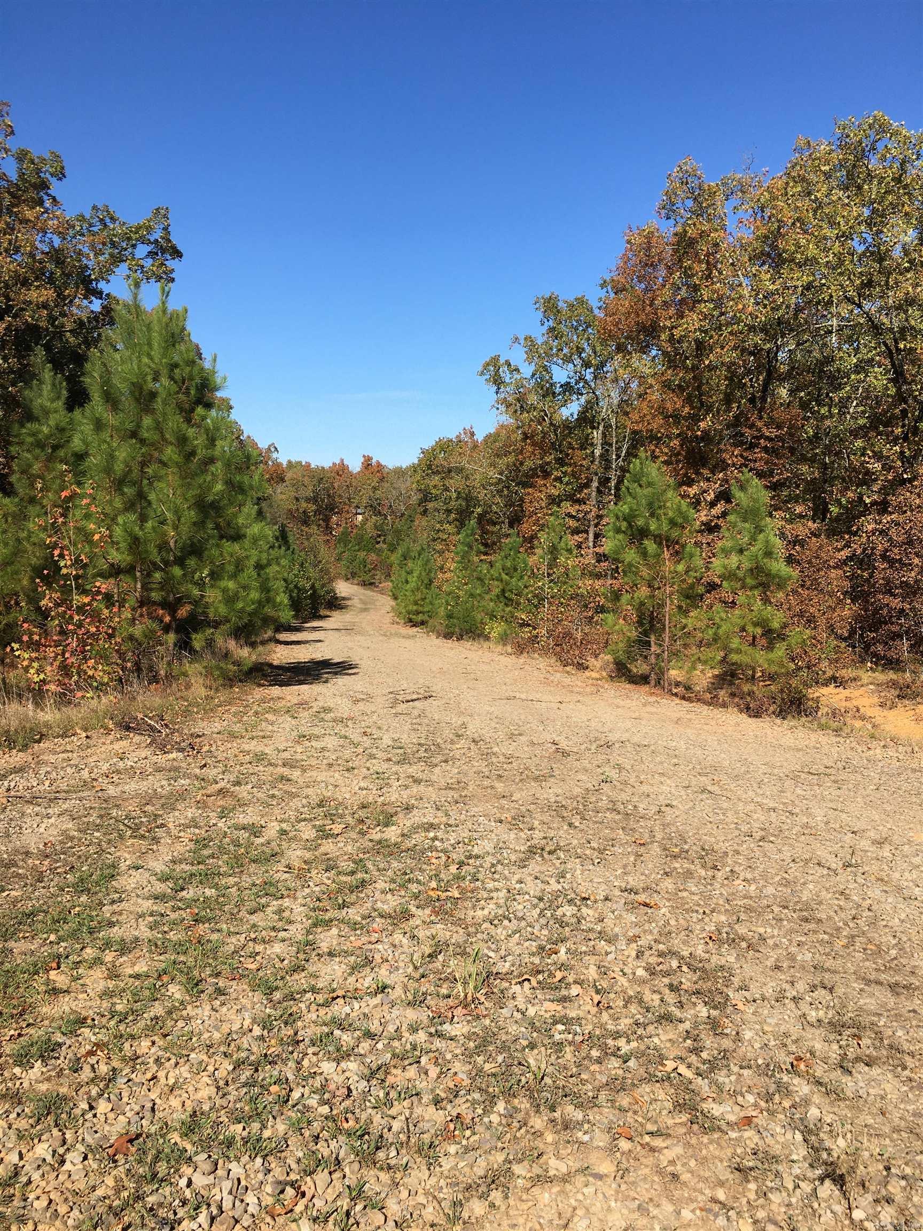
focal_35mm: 29
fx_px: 1031
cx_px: 462
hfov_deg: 48.2
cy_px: 616
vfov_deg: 61.7
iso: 25
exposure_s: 1/1508
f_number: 2.2
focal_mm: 4.15
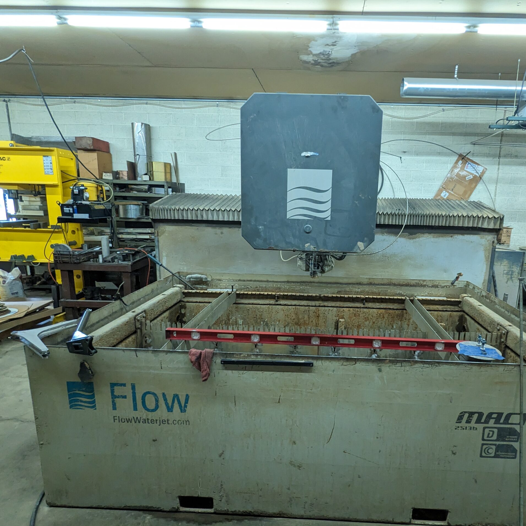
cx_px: 317
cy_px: 262
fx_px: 327
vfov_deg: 77.7
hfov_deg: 76.7
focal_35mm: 19
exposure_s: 1/60
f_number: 2.2
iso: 552
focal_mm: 2.35
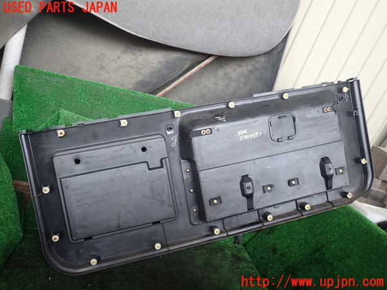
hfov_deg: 60.0
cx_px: 194
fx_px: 335
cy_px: 145
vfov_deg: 46.8
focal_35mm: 30
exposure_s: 1/60
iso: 100
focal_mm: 5.4
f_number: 2.3
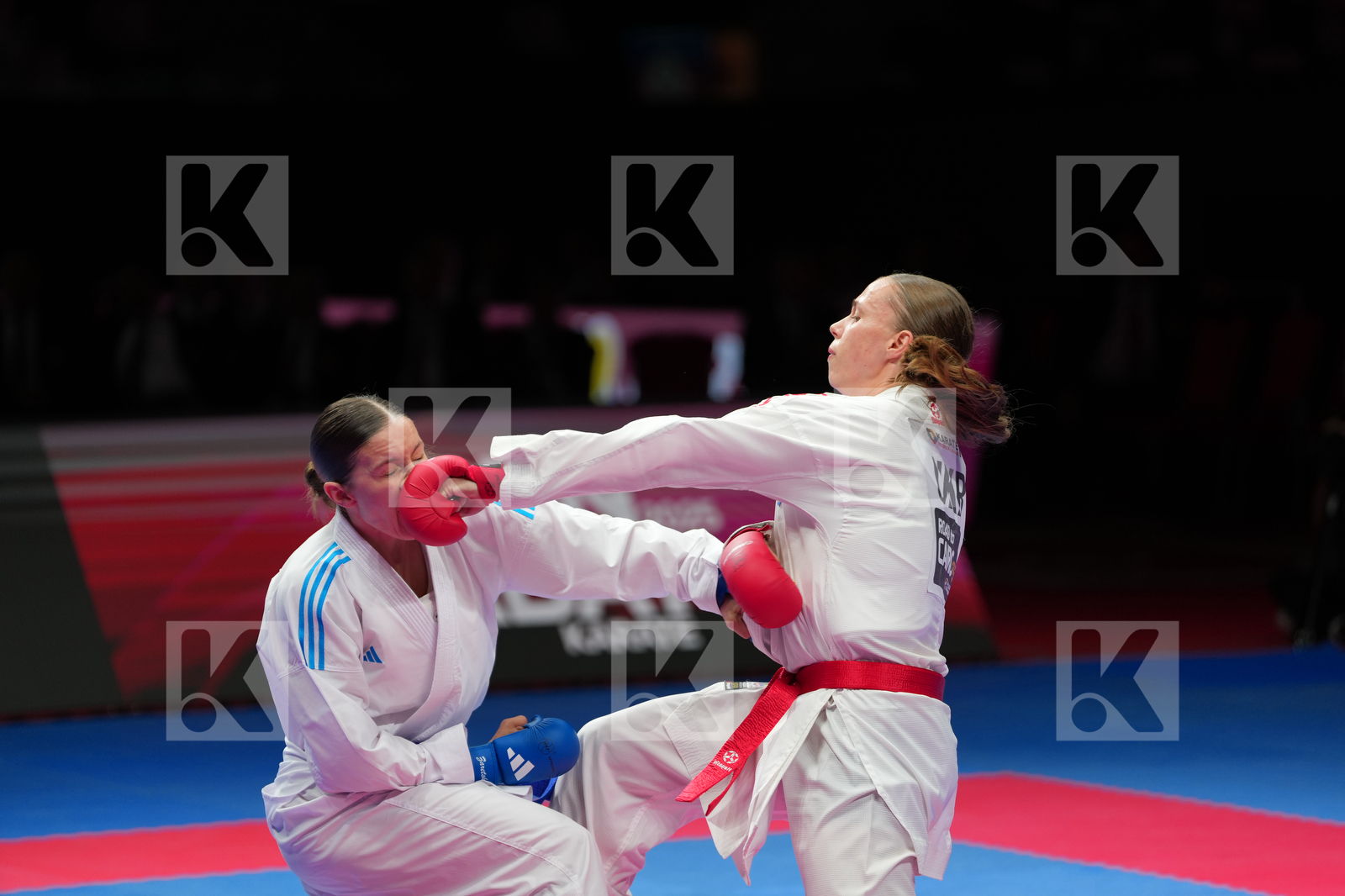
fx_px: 6536
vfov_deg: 7.8
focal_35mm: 175
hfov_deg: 11.7
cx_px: 672
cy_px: 448
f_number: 2.8
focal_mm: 175
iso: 500
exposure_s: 1/1000
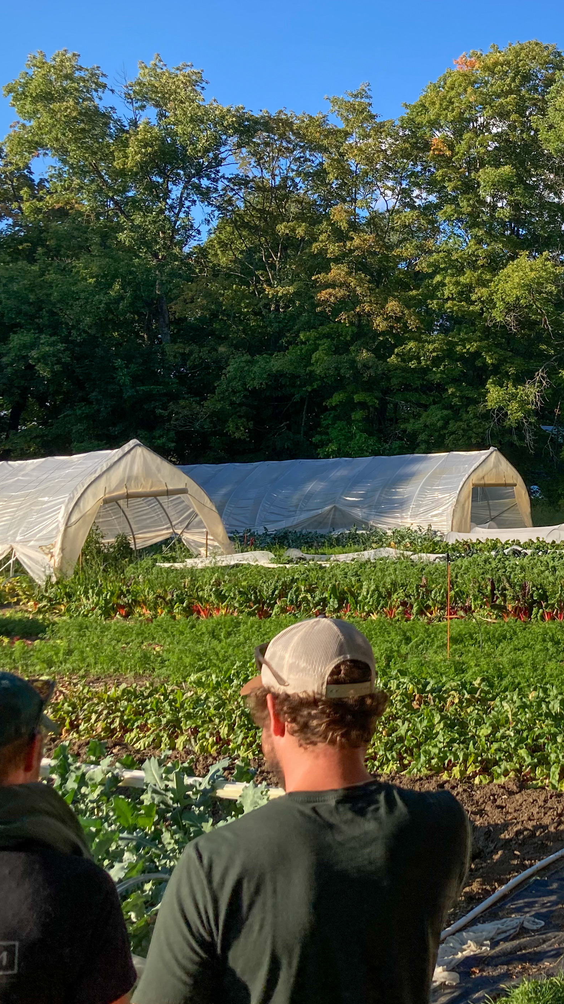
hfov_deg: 25.5
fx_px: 1170
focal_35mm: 44
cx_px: 593
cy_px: 480
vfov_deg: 46.4
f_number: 1.8
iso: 20
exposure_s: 1/750
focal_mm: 3.99
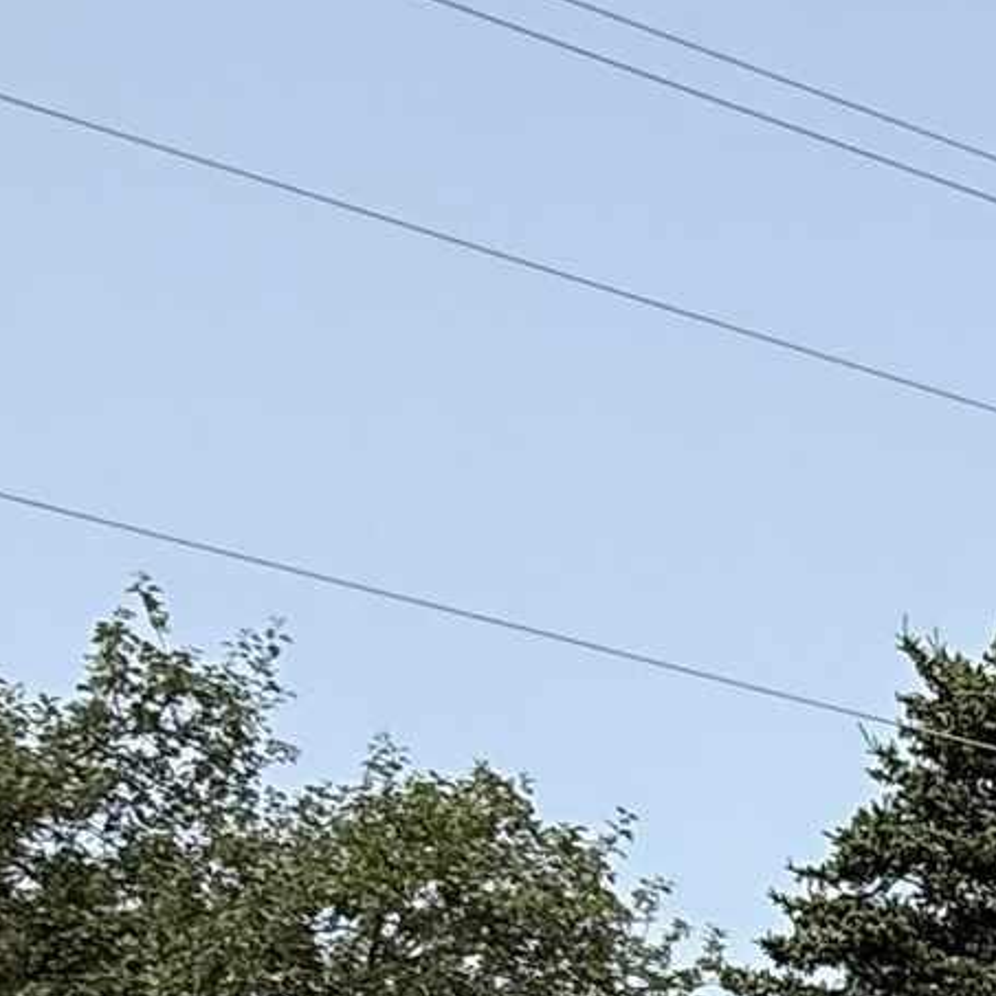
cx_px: 1915
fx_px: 2734
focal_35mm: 84
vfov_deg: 18.8
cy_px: 1365
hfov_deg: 16.4
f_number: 2.2
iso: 50
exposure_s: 1/1613
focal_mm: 2.22
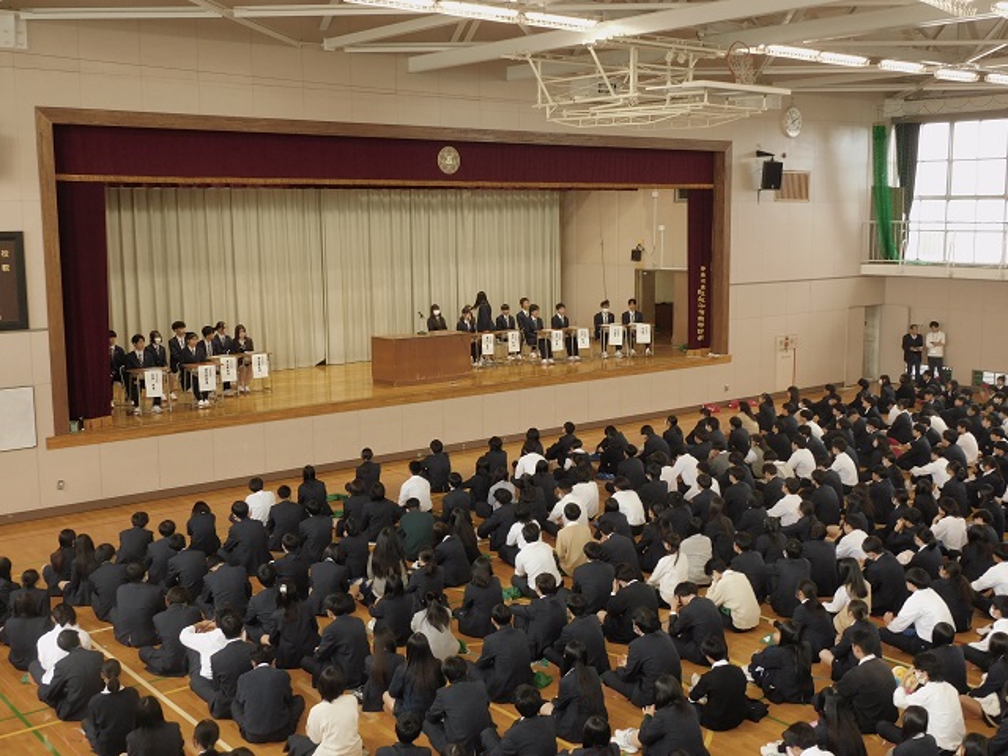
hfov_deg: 46.8
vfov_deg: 36.0
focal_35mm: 40
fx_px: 1165
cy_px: 378
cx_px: 504
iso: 220
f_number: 3.8
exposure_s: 1/30
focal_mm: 7.2
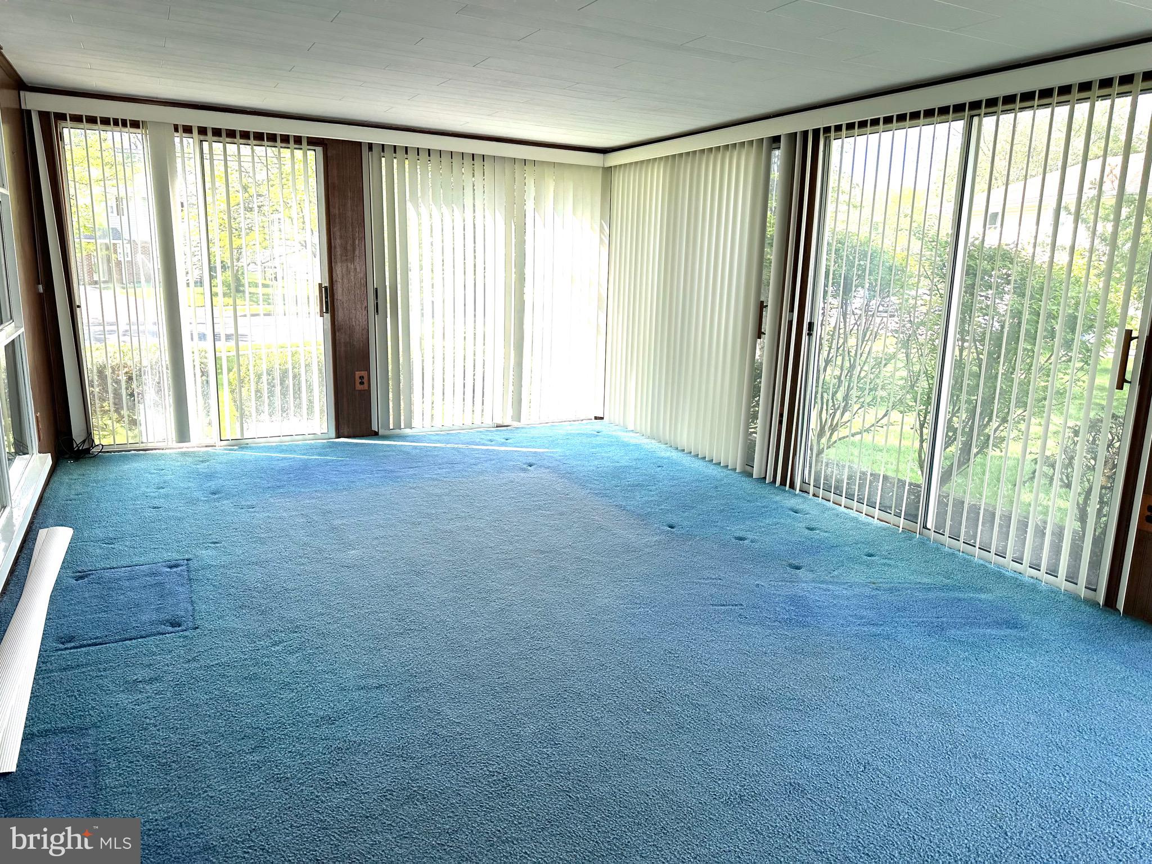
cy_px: 432
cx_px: 576
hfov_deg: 71.6
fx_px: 799
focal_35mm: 24
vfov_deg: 56.8
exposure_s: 1/663
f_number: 1.78
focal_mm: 6.86
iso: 80
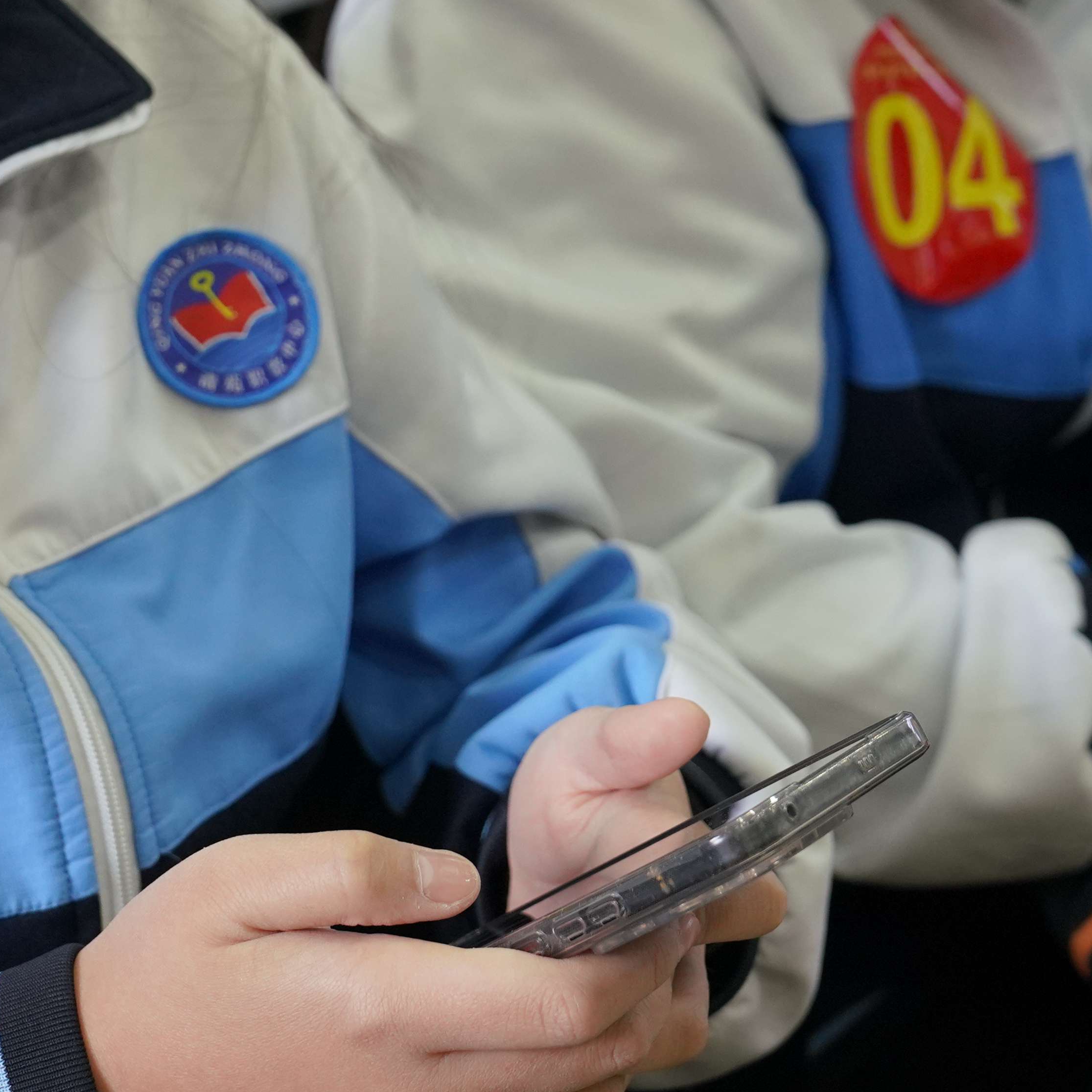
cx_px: 352
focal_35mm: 103
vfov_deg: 16.8
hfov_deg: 16.9
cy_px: 199
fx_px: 3676
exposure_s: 1/160
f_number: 4
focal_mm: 34
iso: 1250
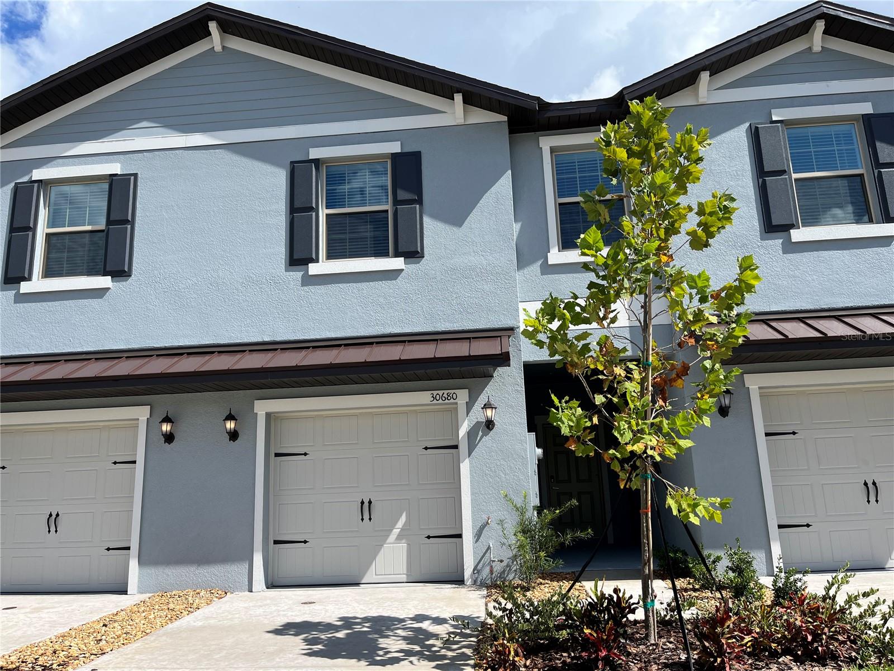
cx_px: 447
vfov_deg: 53.1
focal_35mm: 26
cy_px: 336
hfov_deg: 67.3
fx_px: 671
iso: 50
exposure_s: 1/3745
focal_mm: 5.1
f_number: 1.6
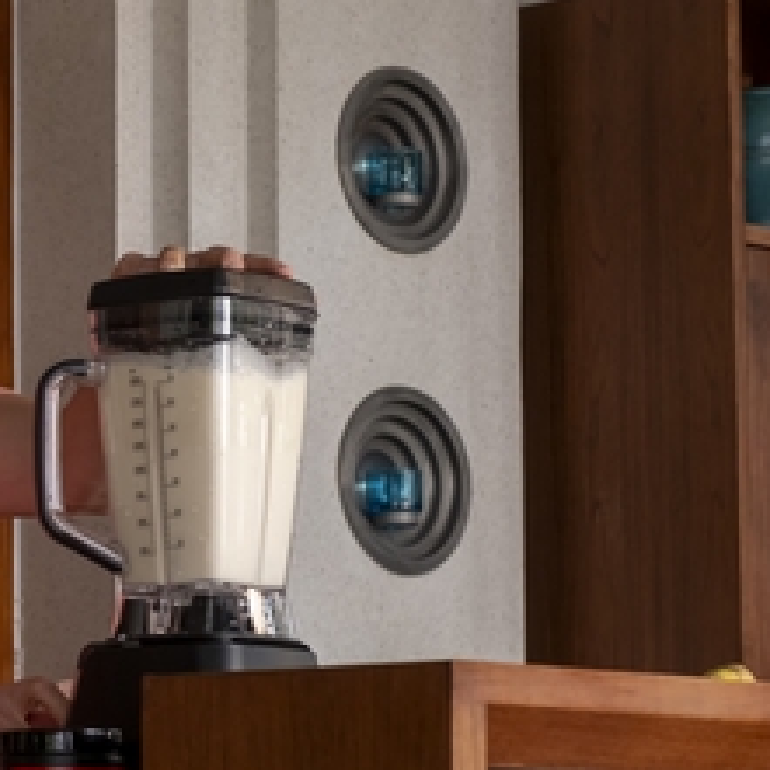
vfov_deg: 10.5
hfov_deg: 10.3
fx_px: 4203
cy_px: 404
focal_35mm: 167
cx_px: -70
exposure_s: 1/250
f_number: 4
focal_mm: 51.6
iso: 1000
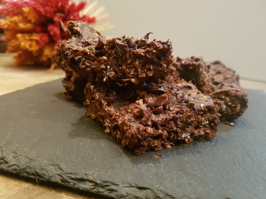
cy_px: 100
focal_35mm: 26
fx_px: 200
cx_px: 133
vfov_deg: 53.1
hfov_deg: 67.3
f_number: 1.7
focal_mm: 4.2
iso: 400
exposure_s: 1/10
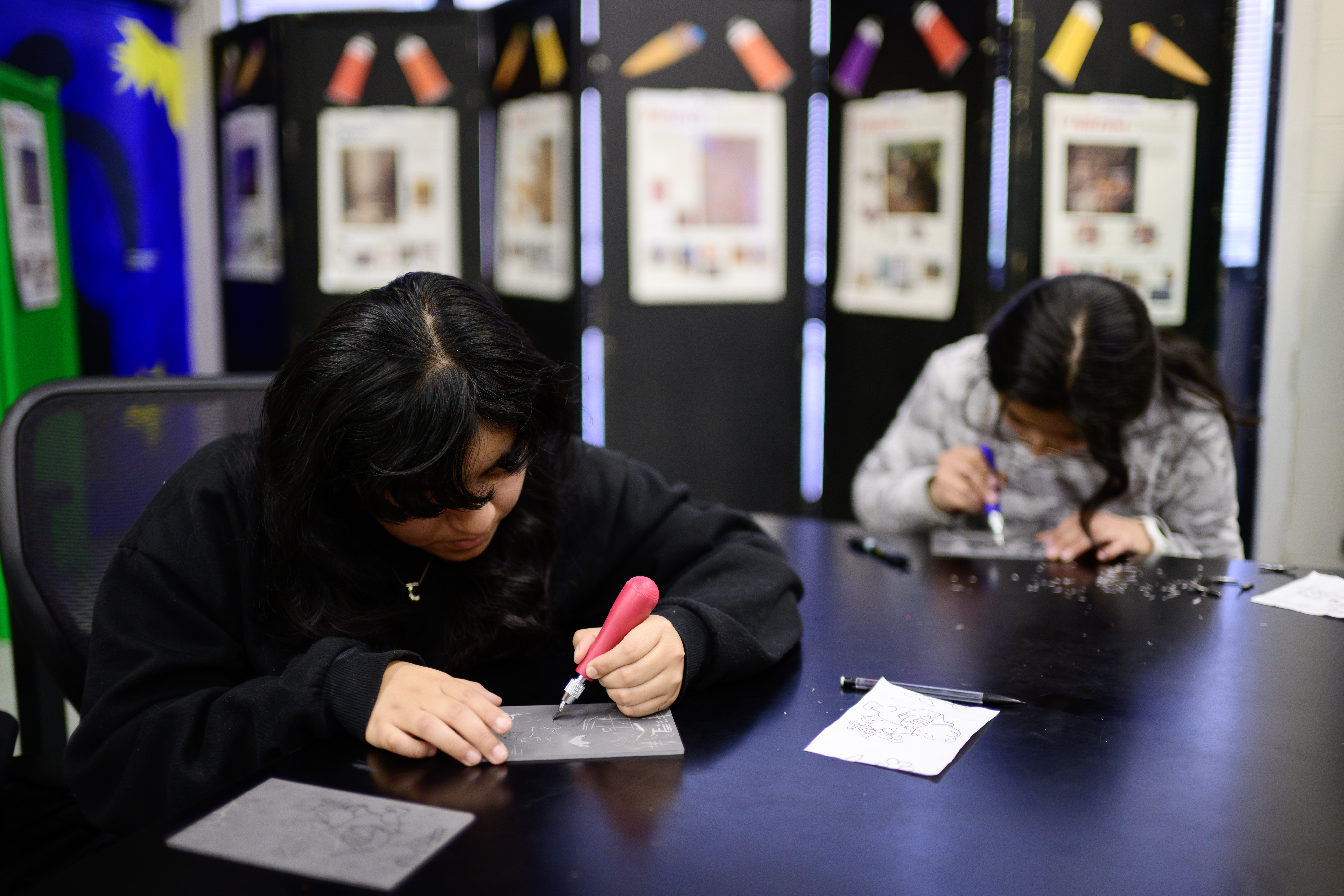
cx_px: 672
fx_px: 1307
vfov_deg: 37.9
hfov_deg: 54.4
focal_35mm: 35
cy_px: 448
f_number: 1.4
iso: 1250
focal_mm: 35
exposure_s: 1/400
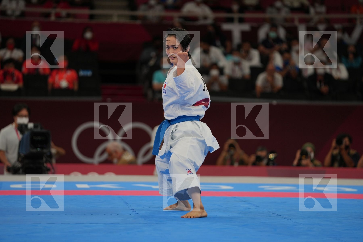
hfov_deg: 11.5
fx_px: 1795
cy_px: 121
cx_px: 182
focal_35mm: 178
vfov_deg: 7.7
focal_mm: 178
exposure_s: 1/1000
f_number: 2.8
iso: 400
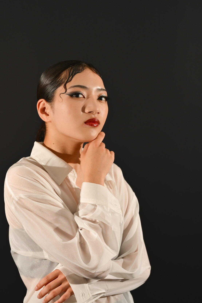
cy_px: 178
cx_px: 80
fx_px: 698
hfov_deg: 16.4
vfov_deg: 24.4
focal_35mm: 83
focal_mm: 54
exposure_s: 1/125
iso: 250
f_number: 4
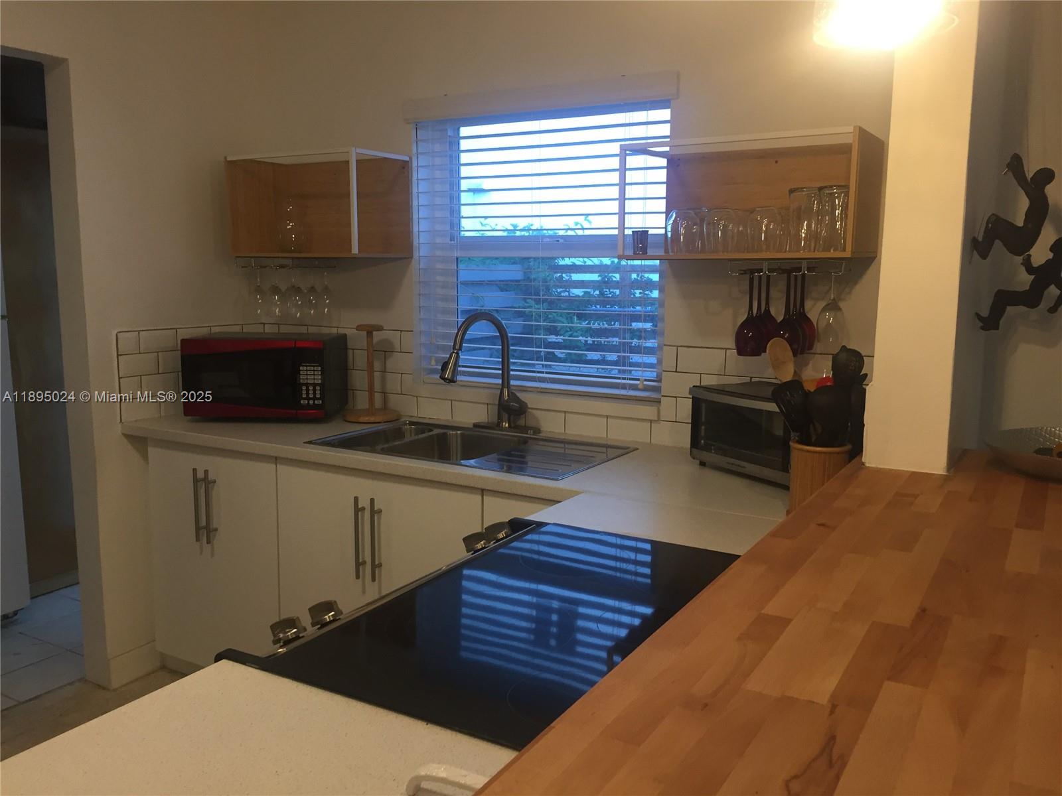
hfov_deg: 61.7
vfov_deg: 48.2
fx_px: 890
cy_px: 398
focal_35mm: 29
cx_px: 531
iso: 80
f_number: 2.2
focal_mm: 4.15
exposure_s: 1/30
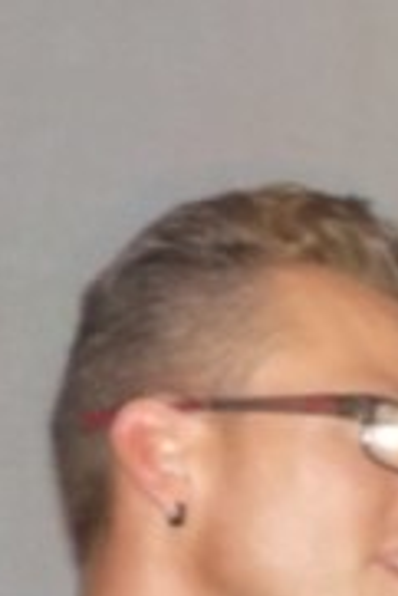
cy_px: 504
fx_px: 2284
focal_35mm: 138
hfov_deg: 8.4
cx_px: 1201
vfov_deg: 14.7
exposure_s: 1/4
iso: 200
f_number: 3.3
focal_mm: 4.1
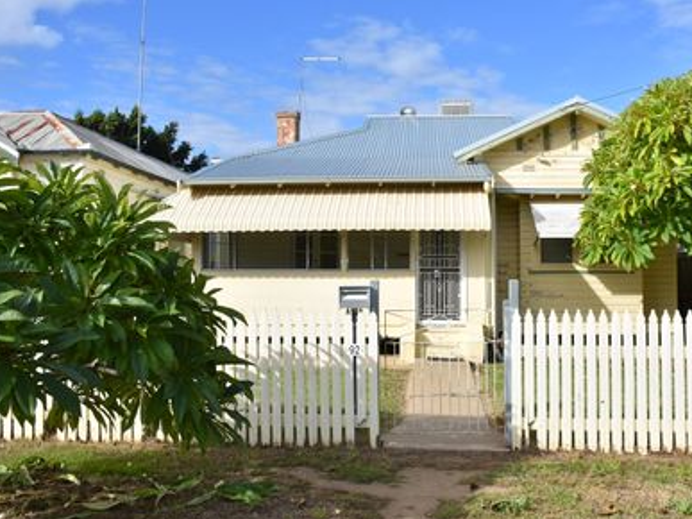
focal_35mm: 35
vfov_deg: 40.7
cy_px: 250
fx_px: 699
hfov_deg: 52.5
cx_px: 383
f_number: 10
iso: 100
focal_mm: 20
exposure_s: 1/250
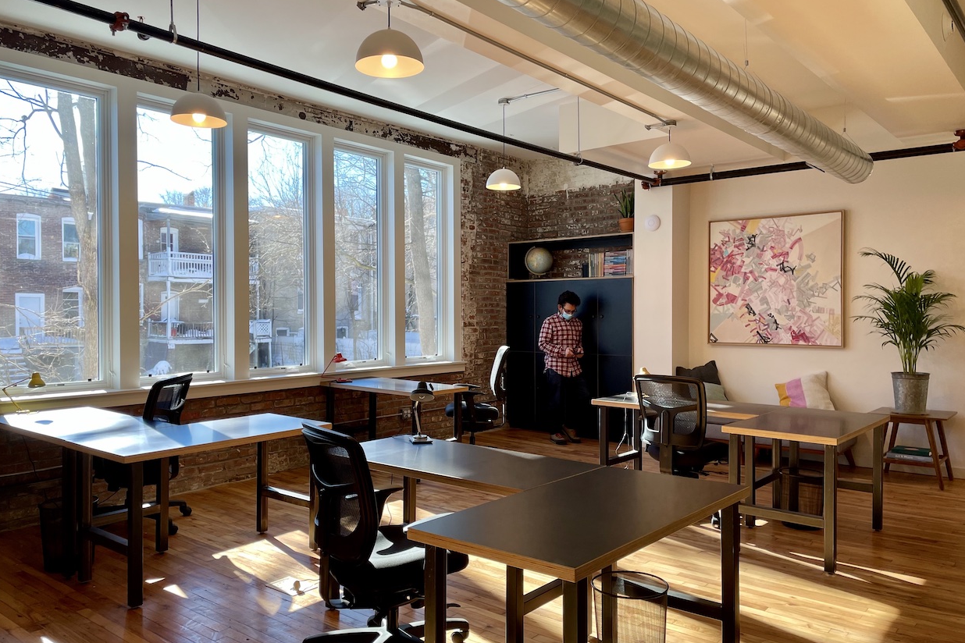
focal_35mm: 28
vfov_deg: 46.4
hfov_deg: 65.5
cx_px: 479
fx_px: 750
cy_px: 321
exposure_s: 1/131
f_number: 1.6
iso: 32
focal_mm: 4.2
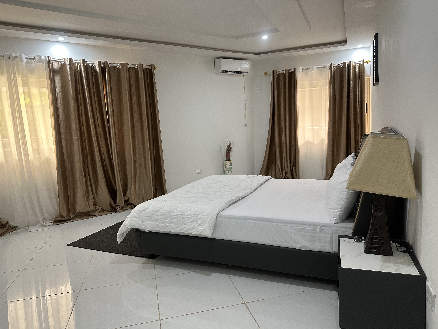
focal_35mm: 24
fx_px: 304
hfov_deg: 71.6
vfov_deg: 56.8
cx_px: 219
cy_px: 164
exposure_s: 1/60
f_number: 1.78
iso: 250
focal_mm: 6.86
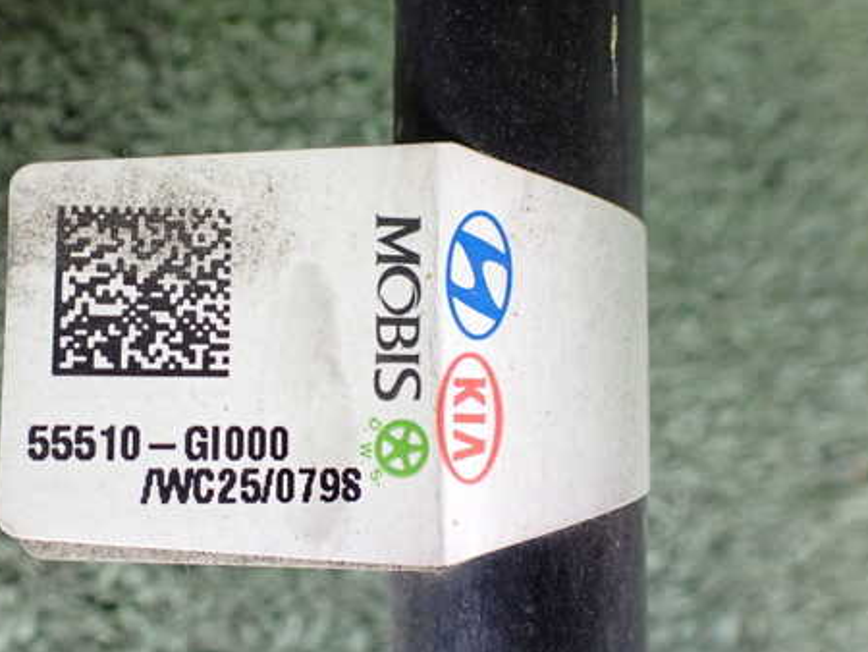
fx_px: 1004
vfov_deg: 36.0
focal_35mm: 40
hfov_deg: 46.4
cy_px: 320
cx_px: 334
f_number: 2.3
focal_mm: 5.4
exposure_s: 1/125
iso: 800
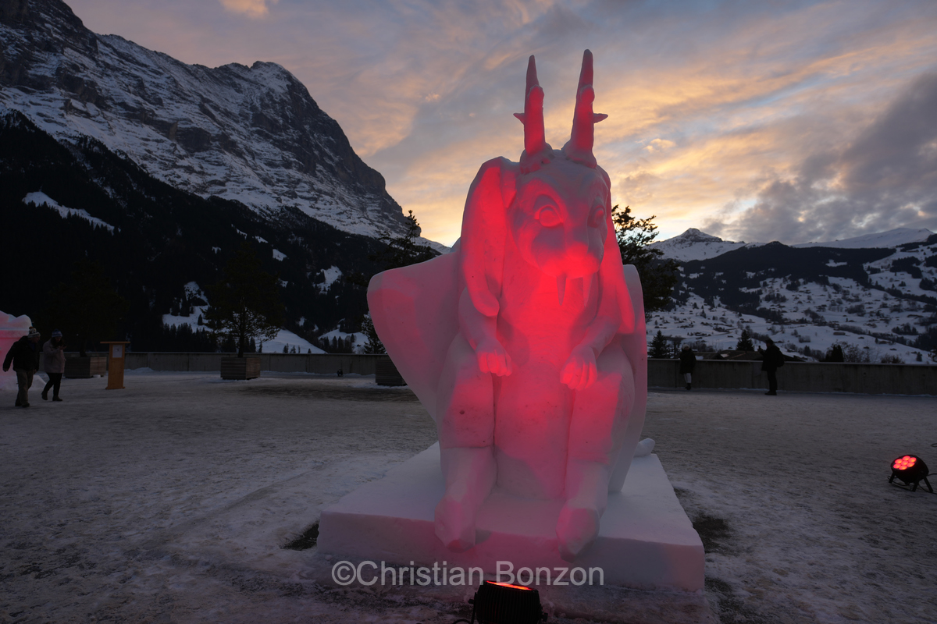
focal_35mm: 20
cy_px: 312
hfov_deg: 84.0
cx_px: 468
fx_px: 521
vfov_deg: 61.9
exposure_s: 1/125
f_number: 4
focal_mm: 20
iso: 100
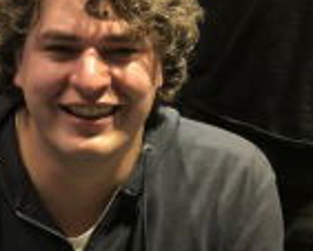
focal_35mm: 179
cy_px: -145
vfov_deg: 8.4
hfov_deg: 10.8
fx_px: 1659
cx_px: 131
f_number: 2.4
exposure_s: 1/24
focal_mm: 6
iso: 160
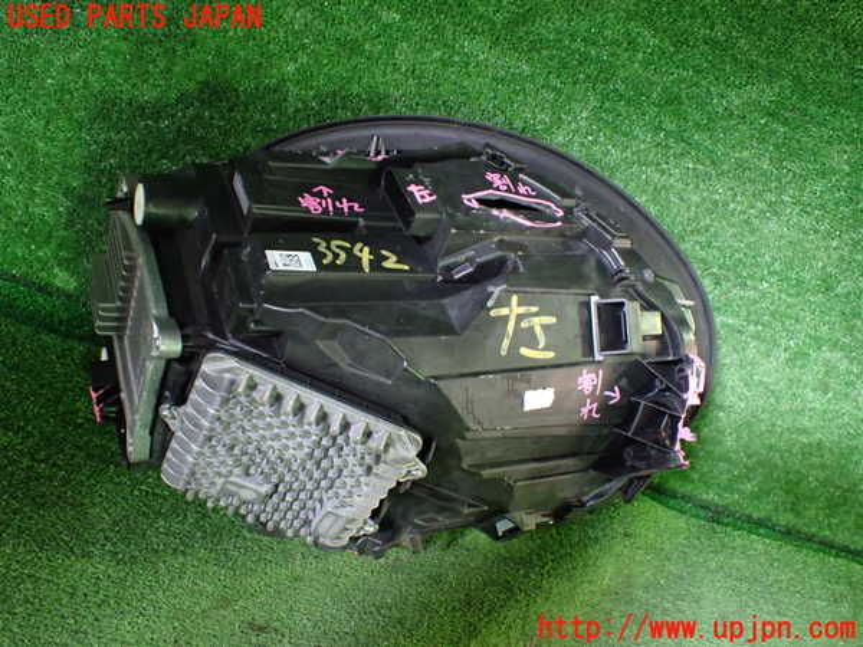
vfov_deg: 46.8
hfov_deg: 60.0
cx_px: 432
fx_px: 748
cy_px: 324
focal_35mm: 30
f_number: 2.3
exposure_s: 1/40
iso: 800
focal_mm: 5.4
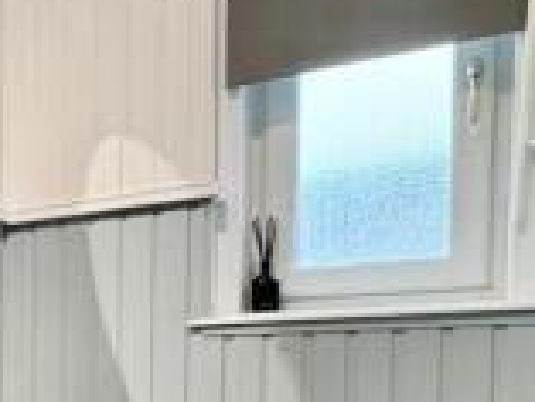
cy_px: 421
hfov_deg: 31.0
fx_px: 804
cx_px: -107
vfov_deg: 26.3
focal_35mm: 52
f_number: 2.2
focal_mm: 2.22
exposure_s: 1/50
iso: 200
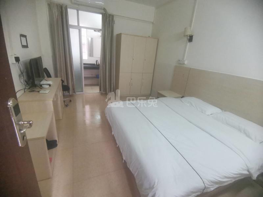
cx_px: 132
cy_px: 98
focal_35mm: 17
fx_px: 129
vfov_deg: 74.7
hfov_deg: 91.0
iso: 320
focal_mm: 2.26
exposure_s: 1/25
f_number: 2.2
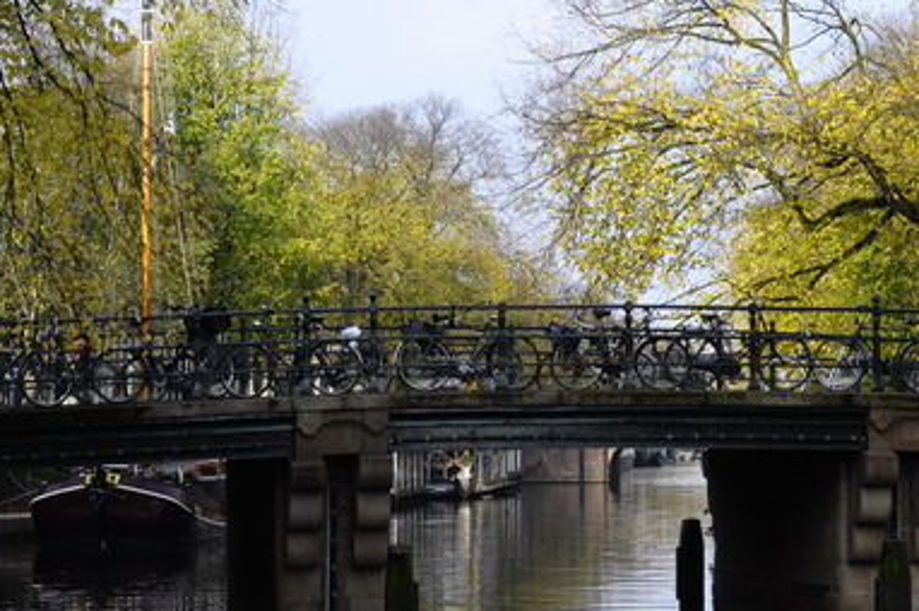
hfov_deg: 18.3
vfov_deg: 12.2
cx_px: 431
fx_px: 2857
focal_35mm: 112
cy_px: 342
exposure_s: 1/320
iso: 500
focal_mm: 52
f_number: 9
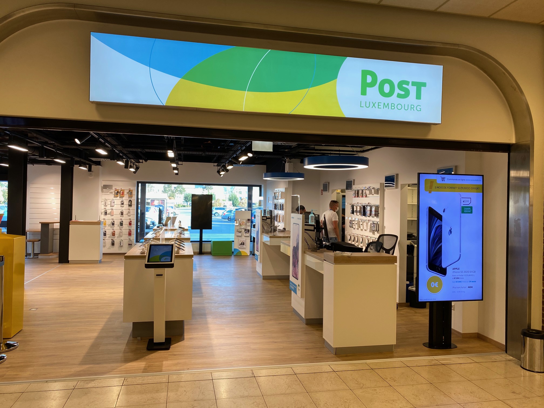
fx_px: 409
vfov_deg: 53.1
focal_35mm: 26
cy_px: 204
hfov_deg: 67.3
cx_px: 272
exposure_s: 1/100
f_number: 1.8
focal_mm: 4.25
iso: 50
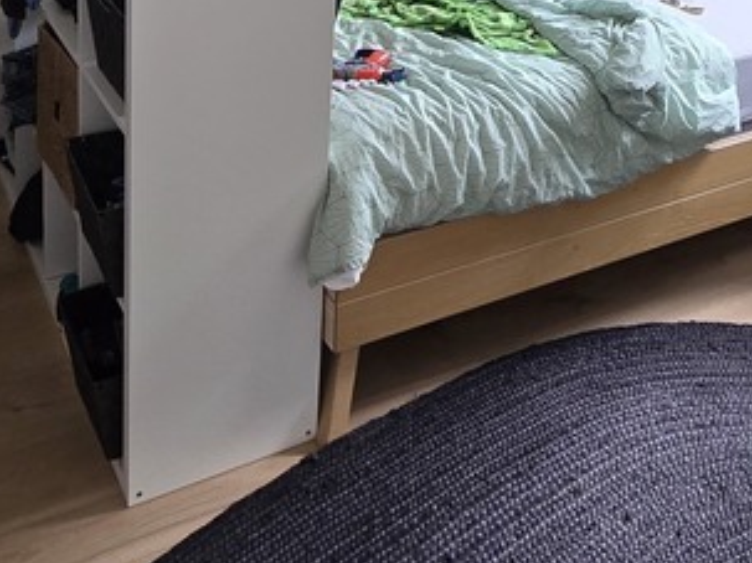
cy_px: -164
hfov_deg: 43.0
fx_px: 955
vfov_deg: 27.5
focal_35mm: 44
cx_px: 370
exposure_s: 1/50
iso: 160
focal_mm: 2.2
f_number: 2.2
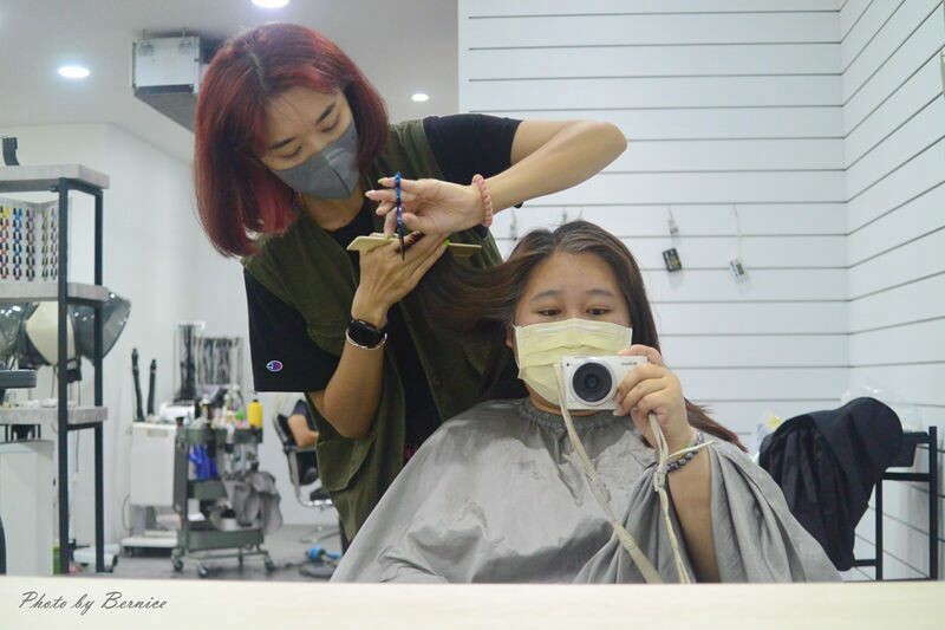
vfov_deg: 27.5
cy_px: 315
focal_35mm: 49
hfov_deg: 40.4
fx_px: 1286
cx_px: 472
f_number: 1.8
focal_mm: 18.5
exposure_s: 1/200
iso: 400
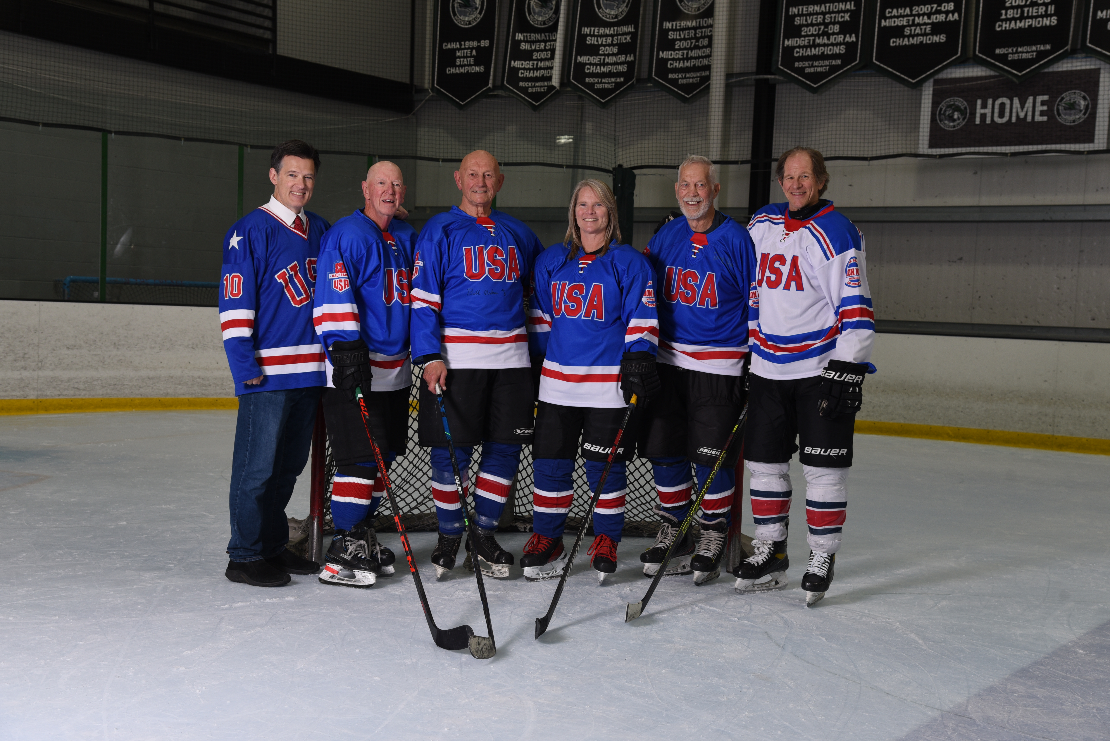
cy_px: 370
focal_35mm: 50
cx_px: 555
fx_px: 1542
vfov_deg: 27.0
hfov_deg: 39.6
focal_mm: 50
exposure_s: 1/125
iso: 400
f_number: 7.1
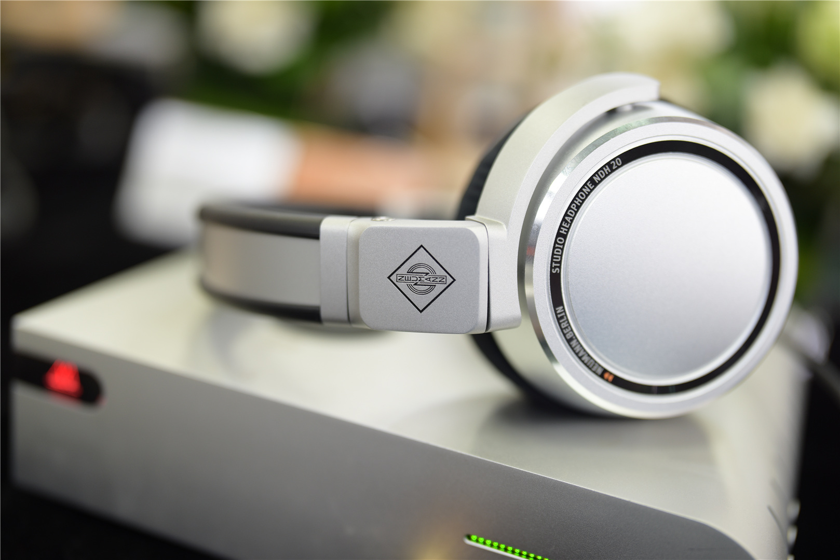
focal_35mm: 40
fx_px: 934
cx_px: 420
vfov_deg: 33.4
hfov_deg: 48.4
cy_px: 280
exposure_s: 1/50
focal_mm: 40
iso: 200
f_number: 1.6
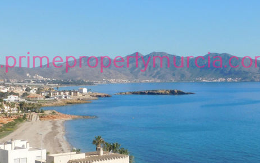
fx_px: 518
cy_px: 62
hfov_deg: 28.2
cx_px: 108
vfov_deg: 17.9
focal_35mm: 73
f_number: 7.4
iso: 125
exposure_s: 1/400
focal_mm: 8
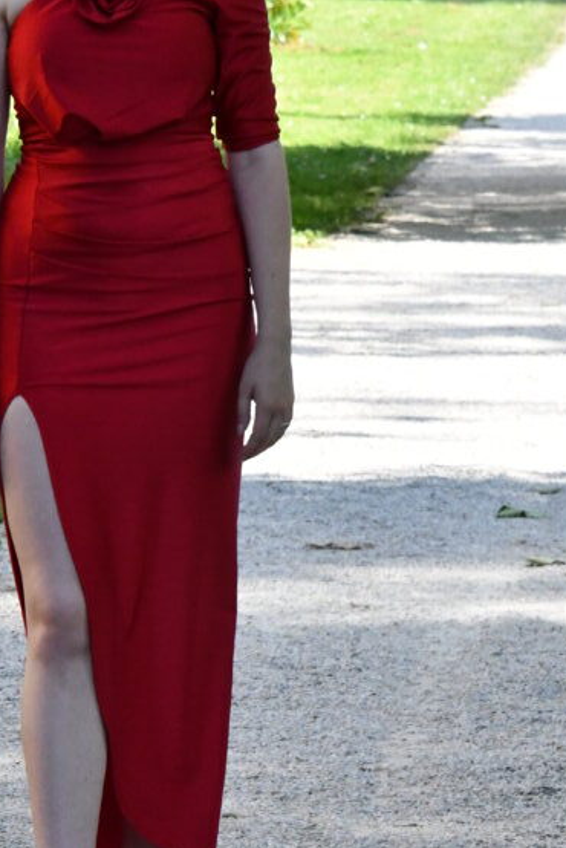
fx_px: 7961
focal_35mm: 338
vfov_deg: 6.1
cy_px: 341
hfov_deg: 4.1
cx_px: 131
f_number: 14
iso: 4000
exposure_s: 1/800
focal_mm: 122
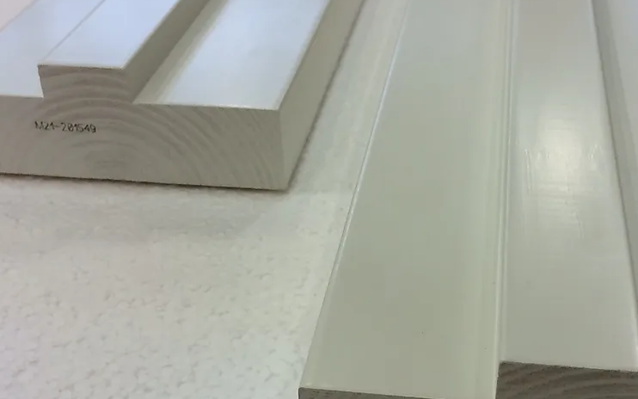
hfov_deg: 38.0
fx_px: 922
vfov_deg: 24.3
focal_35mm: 53
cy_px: 276
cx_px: 385
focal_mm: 4.15
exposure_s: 1/33
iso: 32
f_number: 2.2
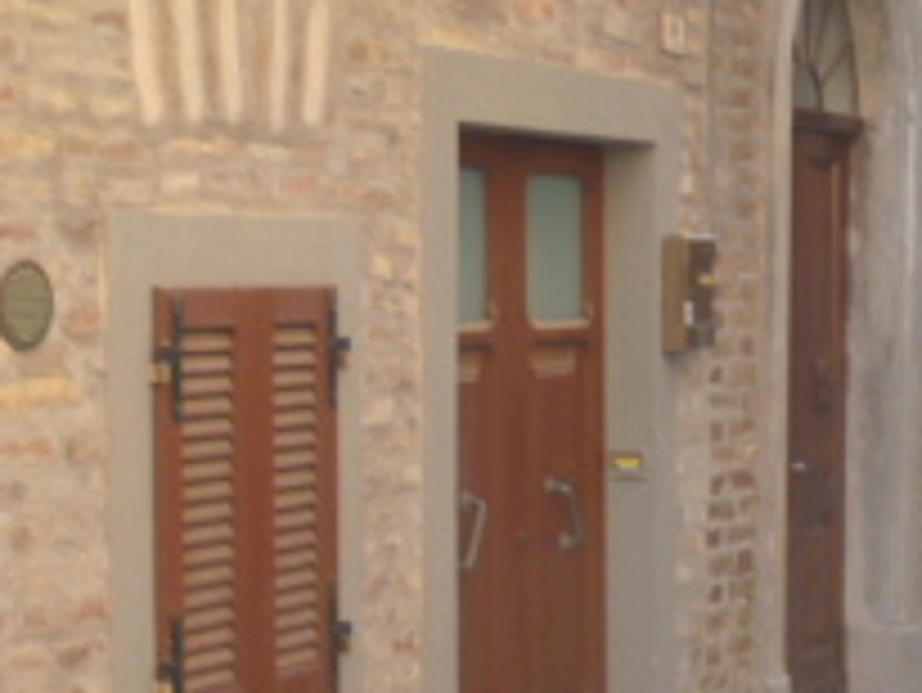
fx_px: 2665
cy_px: 531
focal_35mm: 100
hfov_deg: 19.4
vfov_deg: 14.7
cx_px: 733
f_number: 3
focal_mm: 5.7
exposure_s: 1/60
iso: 80
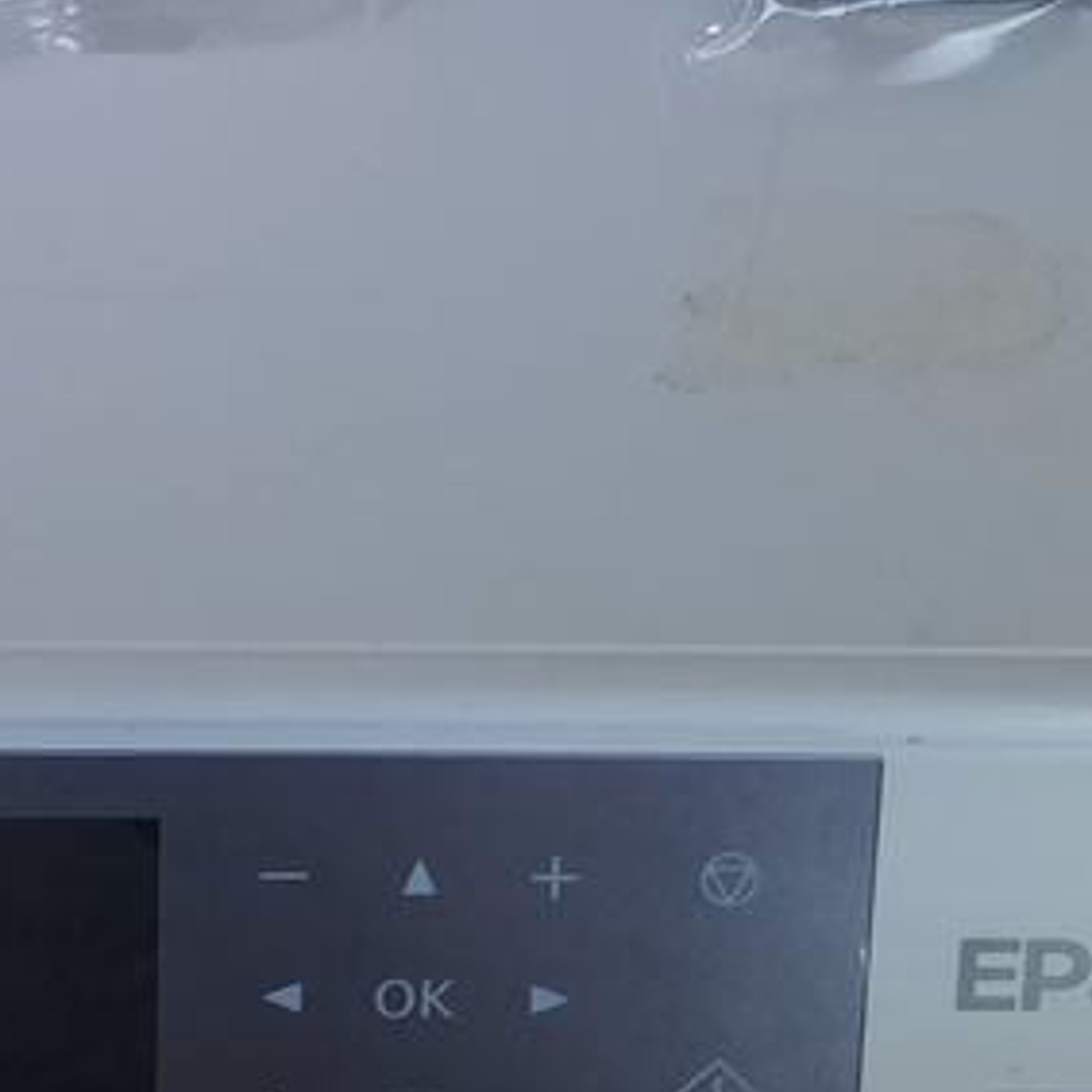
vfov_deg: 21.1
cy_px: -104
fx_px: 2784
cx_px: -66
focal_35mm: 78
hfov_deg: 21.2
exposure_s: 1/25
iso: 400
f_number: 2
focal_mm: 4.6
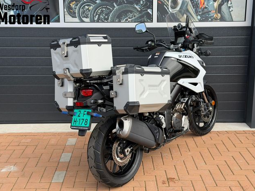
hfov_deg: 38.9
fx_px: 361
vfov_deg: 29.7
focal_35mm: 49
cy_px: 95
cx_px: 128
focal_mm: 6.76
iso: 64
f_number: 1.78
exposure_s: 1/2146
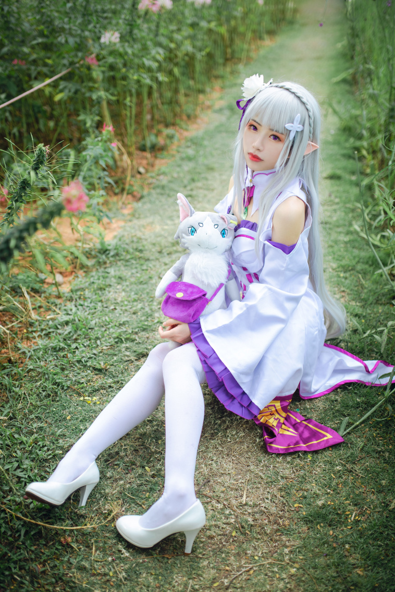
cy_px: 307
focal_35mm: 37
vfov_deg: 51.9
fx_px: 608
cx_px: 199
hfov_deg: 36.0
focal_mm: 35
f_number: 1.8
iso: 125
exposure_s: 1/800
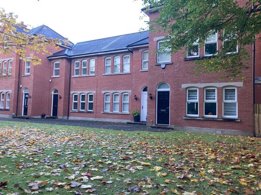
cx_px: 130
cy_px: 98
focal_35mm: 28
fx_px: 211
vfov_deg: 49.7
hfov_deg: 63.4
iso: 80
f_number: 1.8
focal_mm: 3.99
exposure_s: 1/100
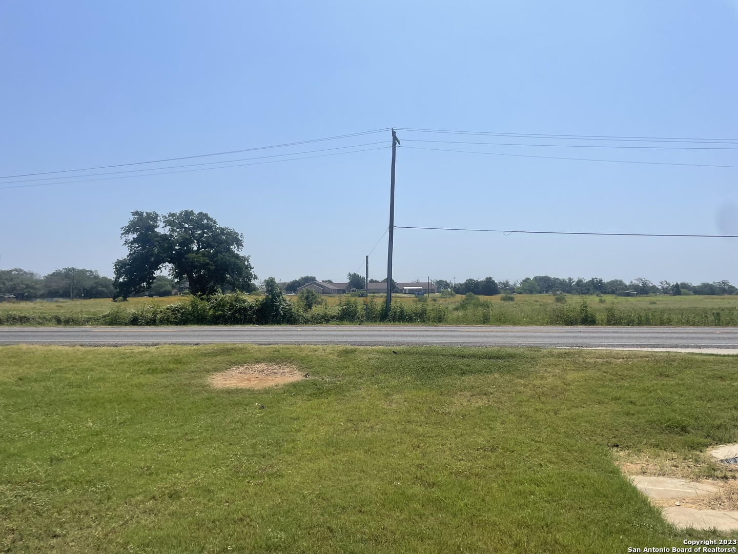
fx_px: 554
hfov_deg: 67.3
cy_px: 277
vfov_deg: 53.1
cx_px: 369
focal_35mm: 26
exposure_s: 1/7813
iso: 32
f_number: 1.6
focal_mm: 4.2
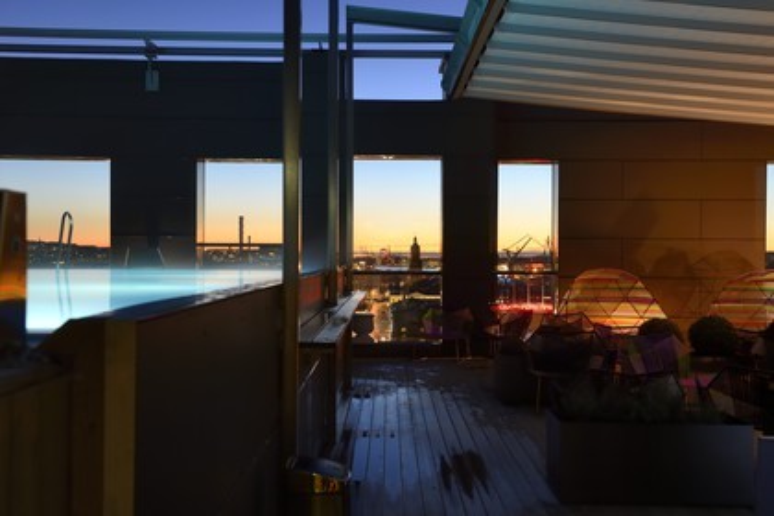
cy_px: 258
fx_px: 903
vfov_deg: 31.9
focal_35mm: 42
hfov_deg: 46.4
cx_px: 387
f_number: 5
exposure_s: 1.3
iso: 400
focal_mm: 42
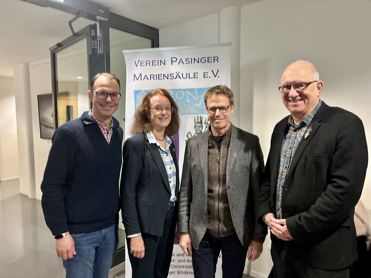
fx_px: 279
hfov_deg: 67.3
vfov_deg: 53.1
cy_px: 139
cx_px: 186
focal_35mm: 26
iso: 400
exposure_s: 1/33
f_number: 1.6
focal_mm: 5.96
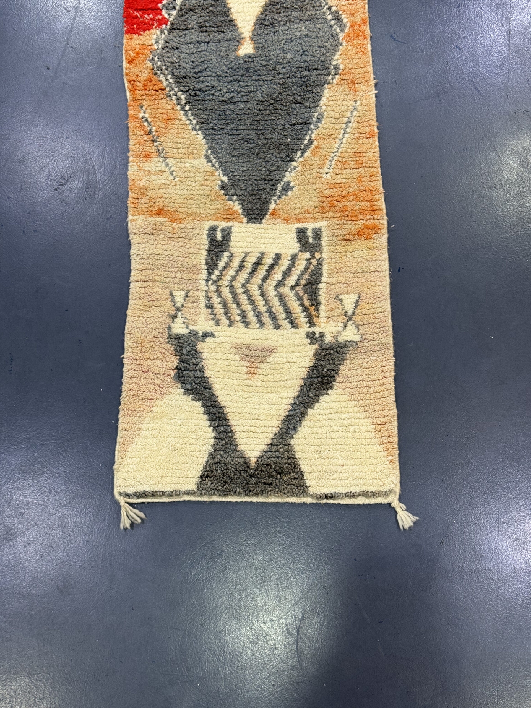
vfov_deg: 39.7
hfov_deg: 30.3
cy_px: 354
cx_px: 266
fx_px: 982
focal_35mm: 48
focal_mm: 6.76
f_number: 1.78
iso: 100
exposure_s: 1/50
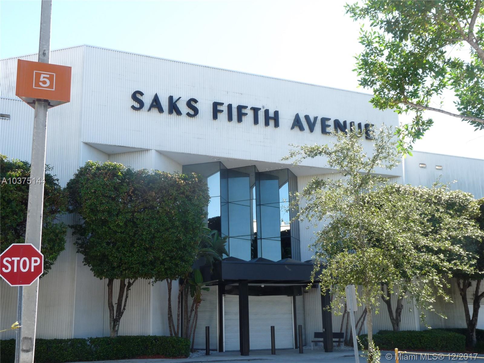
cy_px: 182
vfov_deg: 32.2
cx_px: 242
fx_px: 629
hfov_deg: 42.1
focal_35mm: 45
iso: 100
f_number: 4
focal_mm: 8
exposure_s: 1/250
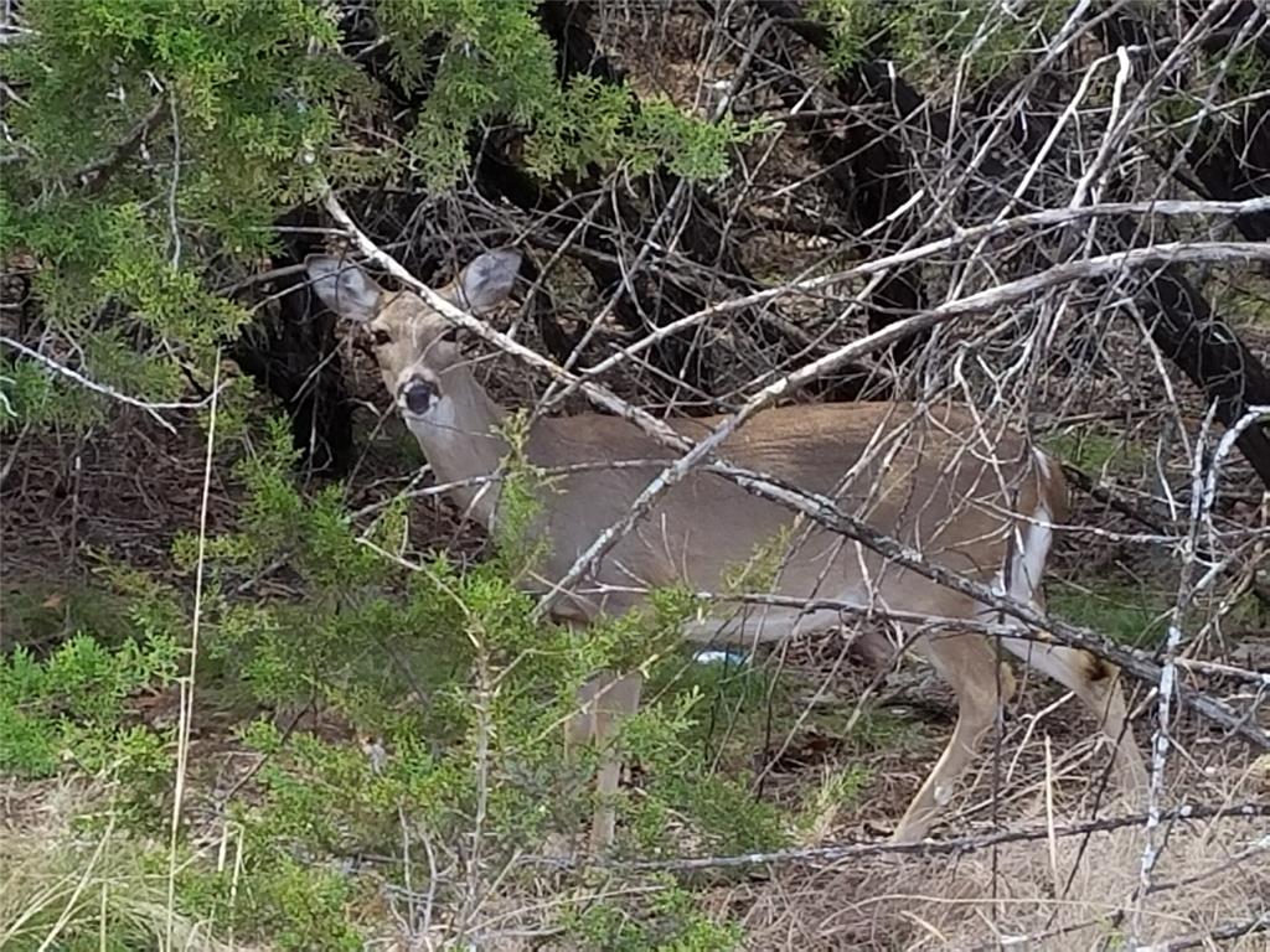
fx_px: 954
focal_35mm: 26
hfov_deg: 67.3
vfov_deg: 53.1
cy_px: 476
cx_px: 635
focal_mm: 4.2
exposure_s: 1/196
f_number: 1.7
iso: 50
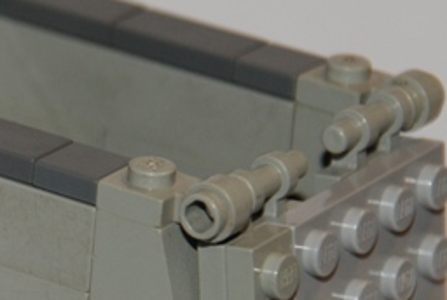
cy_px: 277
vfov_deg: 3.1
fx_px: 5533
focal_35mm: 445
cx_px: -120
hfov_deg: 4.6
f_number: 5.6
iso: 400
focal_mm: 95
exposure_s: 1/60
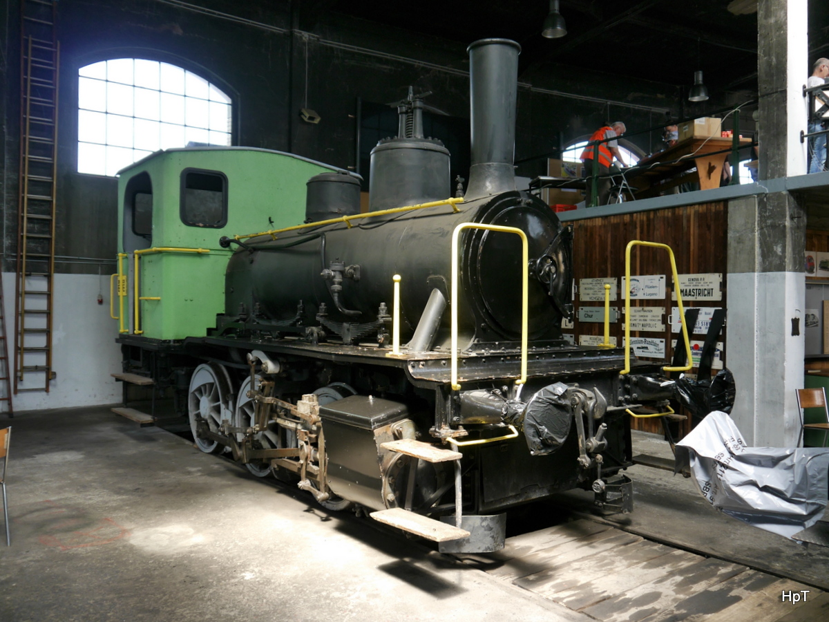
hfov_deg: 63.4
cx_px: 414
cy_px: 311
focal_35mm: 28
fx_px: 671
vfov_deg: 49.7
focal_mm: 14
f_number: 3.5
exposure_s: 1/80
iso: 160
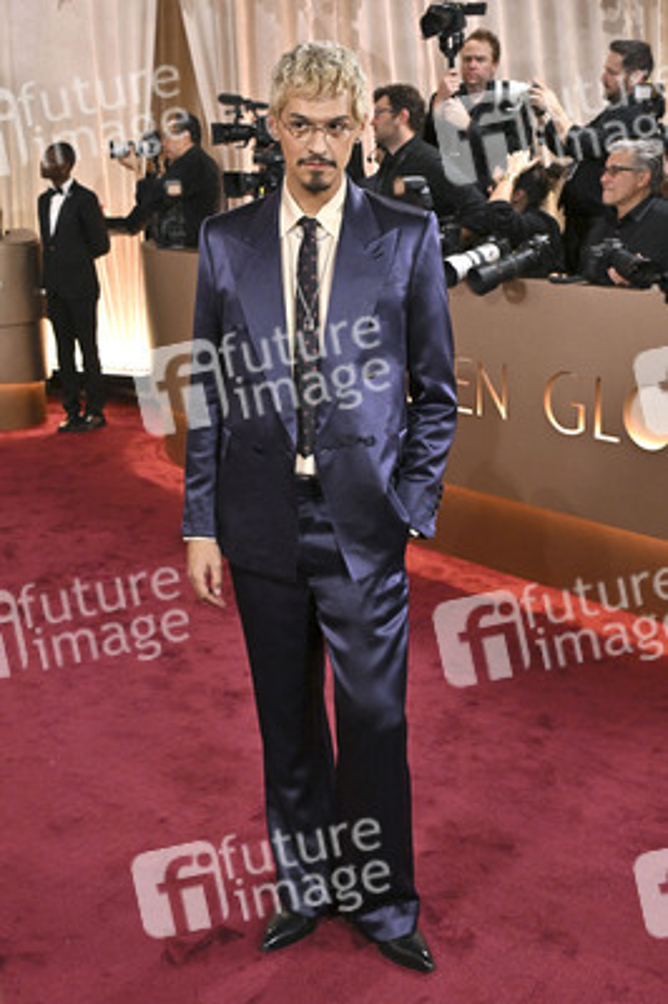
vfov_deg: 47.4
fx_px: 1143
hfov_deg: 32.6
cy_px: 502
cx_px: 334
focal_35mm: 41
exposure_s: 1/320
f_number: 5.6
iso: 2500
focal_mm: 41
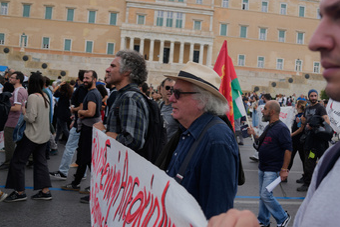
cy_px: 94
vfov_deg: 36.7
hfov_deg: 51.9
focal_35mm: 36
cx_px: 233
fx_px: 340
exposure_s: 1/400
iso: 100
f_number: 4.5
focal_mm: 24
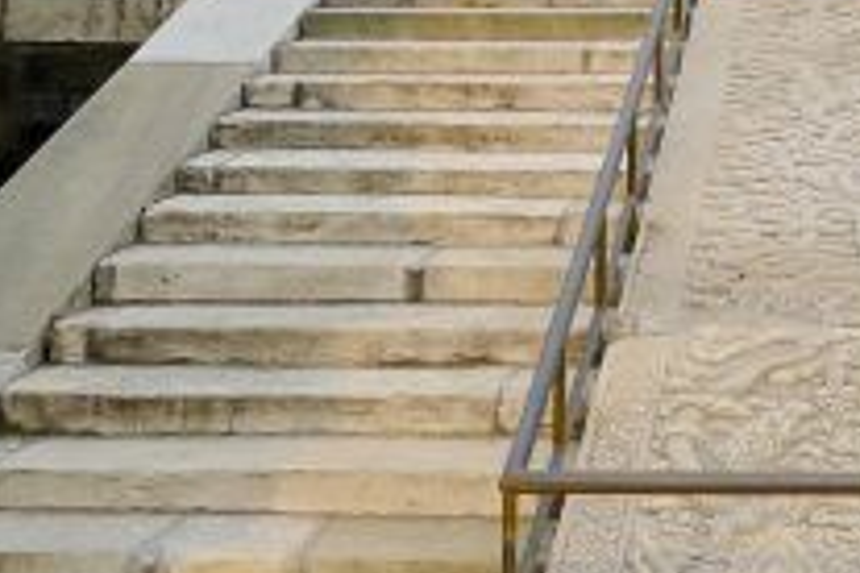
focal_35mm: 81
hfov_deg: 23.7
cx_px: 910
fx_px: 1935
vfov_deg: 15.8
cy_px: -222
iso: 80
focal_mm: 5.1
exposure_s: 1/400
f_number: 3.5
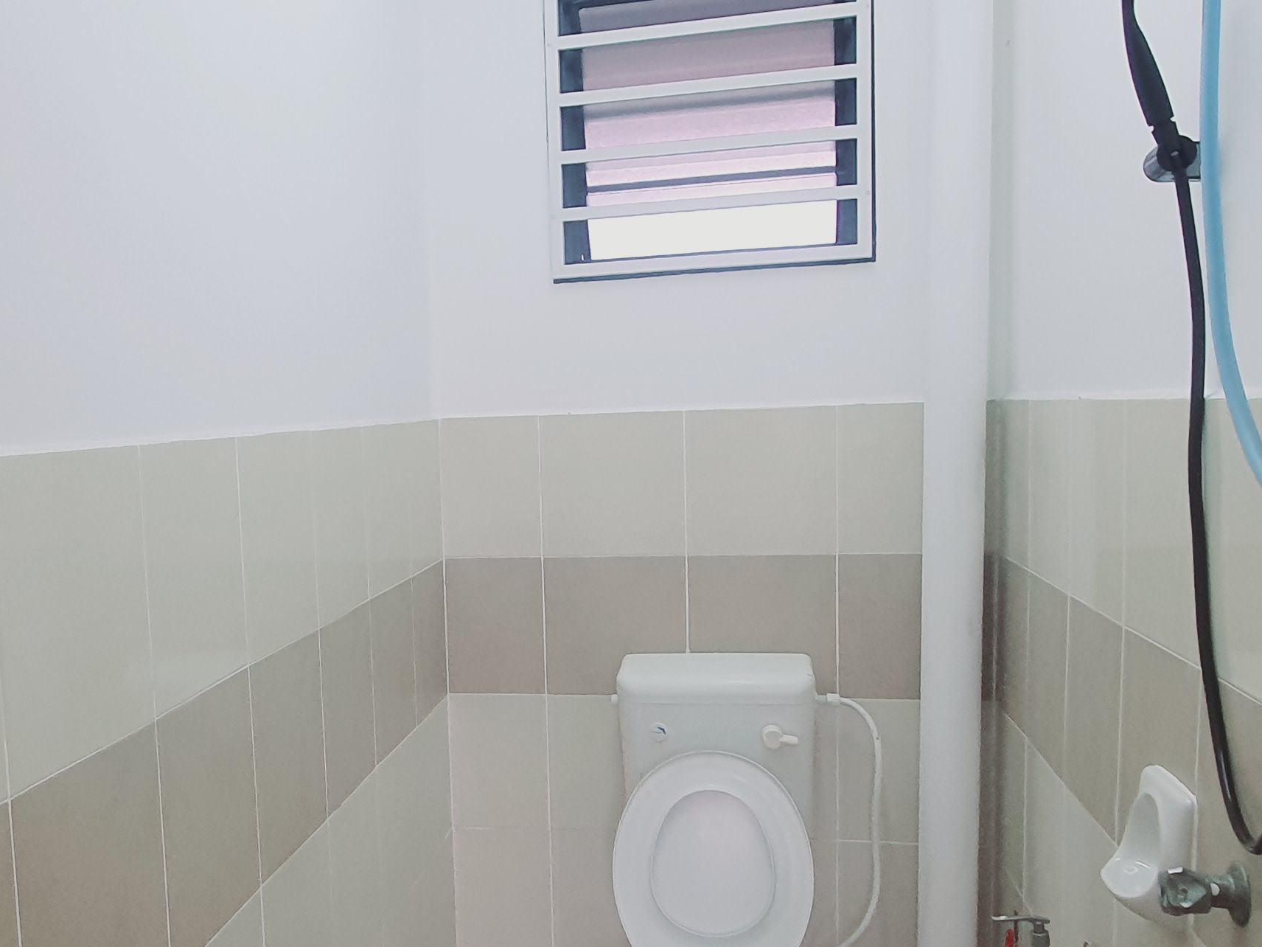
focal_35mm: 35
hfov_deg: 51.5
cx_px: 403
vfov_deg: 40.5
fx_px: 1276
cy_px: 566
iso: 64
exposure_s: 1/50
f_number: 2.2
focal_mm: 1.8
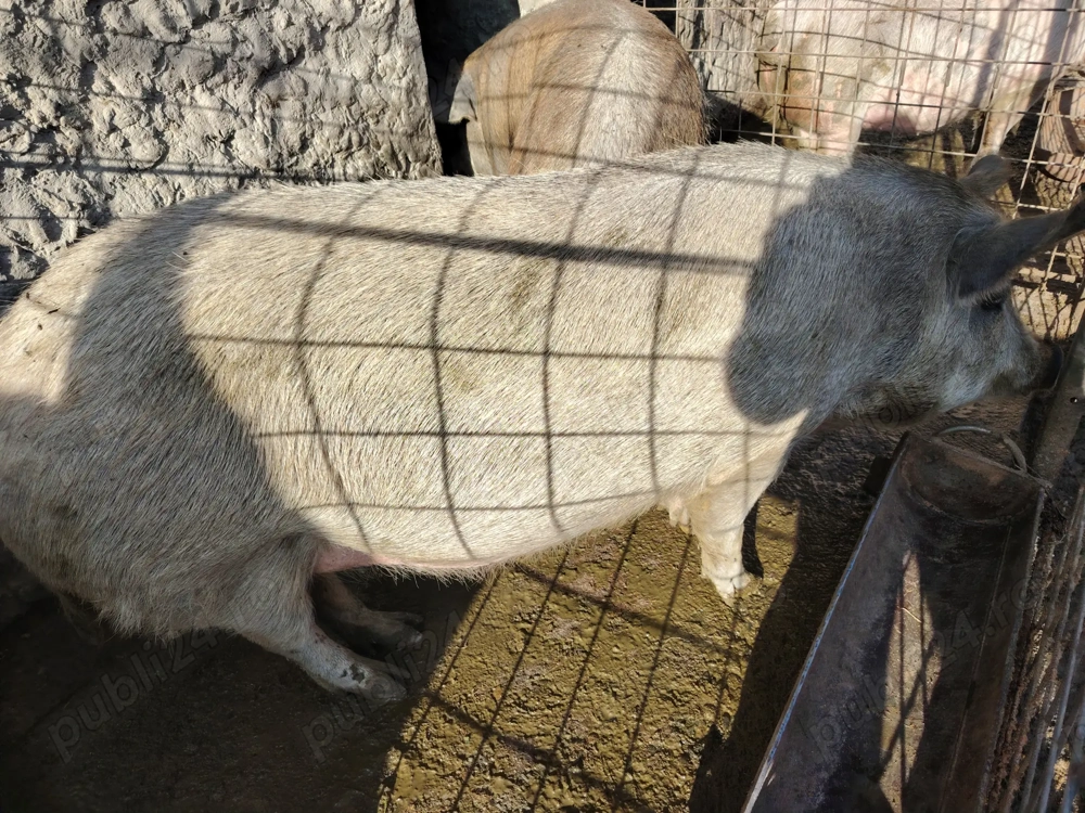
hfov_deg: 71.6
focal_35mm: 24
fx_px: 752
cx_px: 542
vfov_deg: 56.8
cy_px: 406
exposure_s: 1/900
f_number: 1.75
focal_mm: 5.25
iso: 194
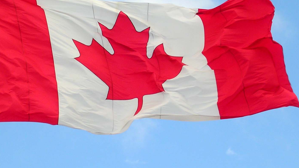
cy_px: 40
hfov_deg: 11.8
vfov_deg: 6.6
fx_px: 1451
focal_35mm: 183
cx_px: 124
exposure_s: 1/233
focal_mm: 17.4
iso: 50
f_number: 4.9
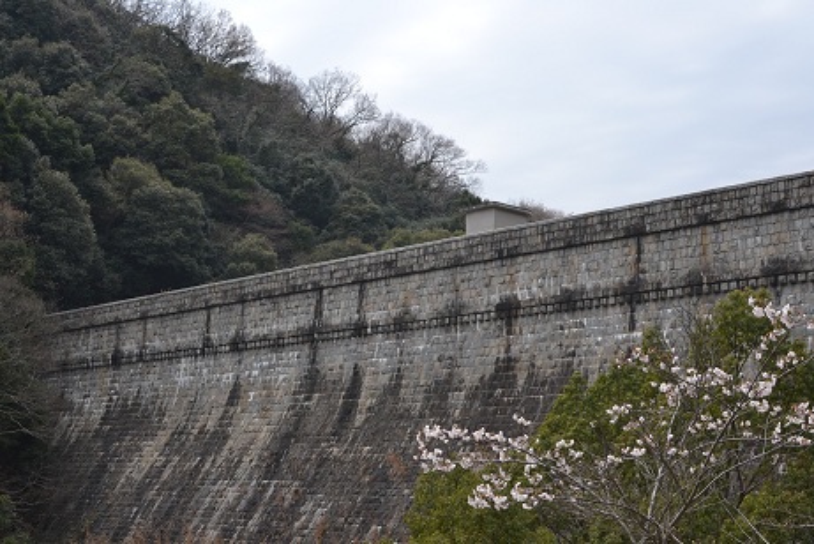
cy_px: 272
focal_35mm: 52
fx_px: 1188
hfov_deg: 37.8
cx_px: 407
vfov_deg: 25.8
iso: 100
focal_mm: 35
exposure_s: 1/200
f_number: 7.1
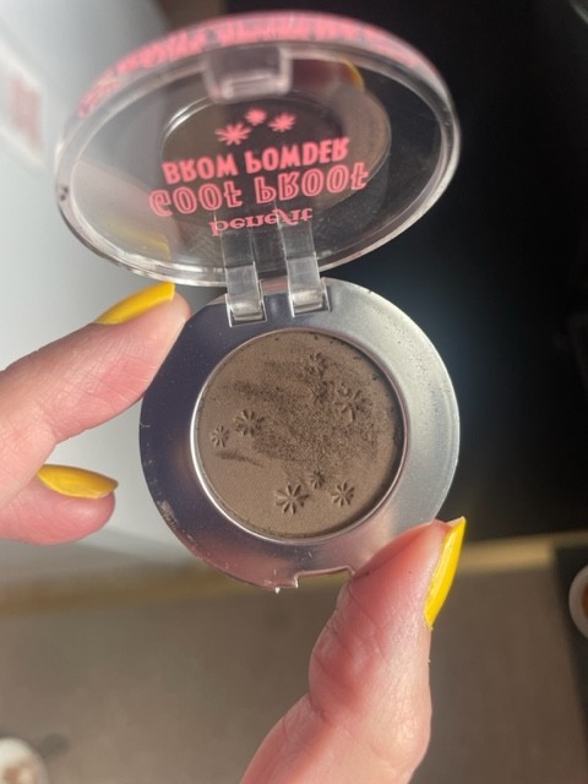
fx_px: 589
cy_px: 392
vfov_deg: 67.3
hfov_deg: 53.1
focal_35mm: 26
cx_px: 294
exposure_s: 1/116
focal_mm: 4.2
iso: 125
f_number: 1.6
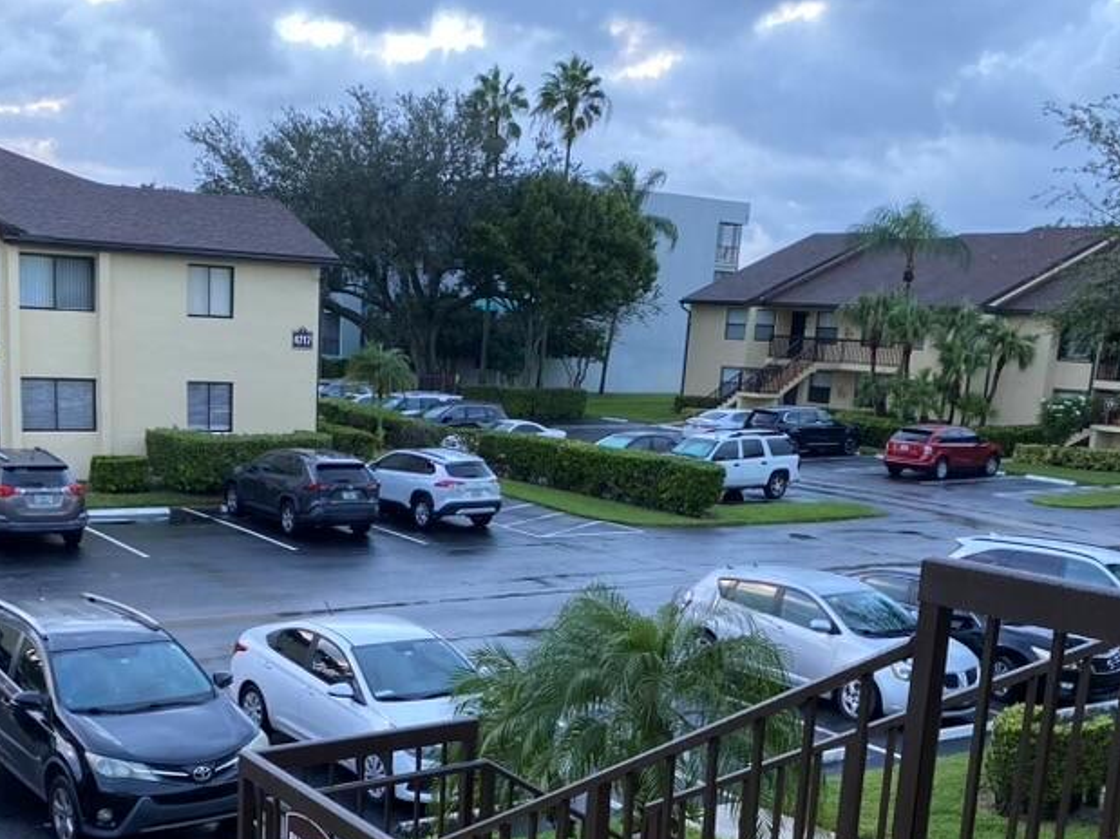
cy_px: 658
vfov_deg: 32.7
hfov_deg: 43.5
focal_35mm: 43
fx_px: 1391
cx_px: 425
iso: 100
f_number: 1.8
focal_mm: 4.25
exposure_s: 1/121
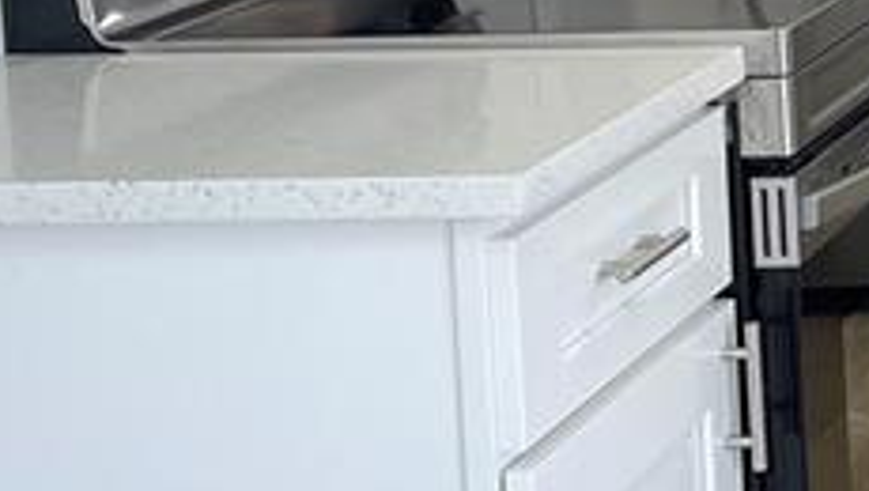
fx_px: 2791
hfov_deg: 15.0
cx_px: 1644
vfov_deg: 9.8
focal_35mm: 121
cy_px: -166
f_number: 1.6
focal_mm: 5.1
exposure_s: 1/120
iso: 125
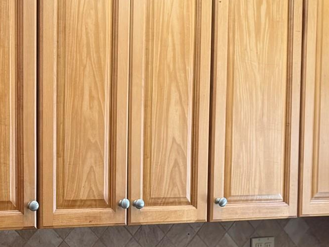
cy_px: 221
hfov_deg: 25.1
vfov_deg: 19.5
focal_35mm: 74
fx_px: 703
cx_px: 3
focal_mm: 6.76
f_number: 1.78
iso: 200
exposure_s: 1/120
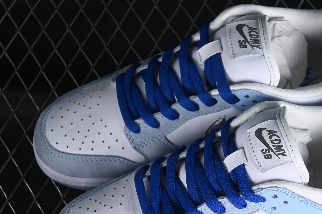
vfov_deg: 11.9
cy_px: 155
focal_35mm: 115
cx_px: 226
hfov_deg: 17.7
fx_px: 1028
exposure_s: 1/80
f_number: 7.1
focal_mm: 50
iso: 160
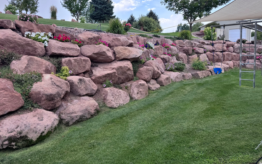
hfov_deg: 70.4
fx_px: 186
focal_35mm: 26
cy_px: 64
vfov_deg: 47.3
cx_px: 129
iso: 80
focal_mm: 6.76
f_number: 1.78
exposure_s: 1/1560
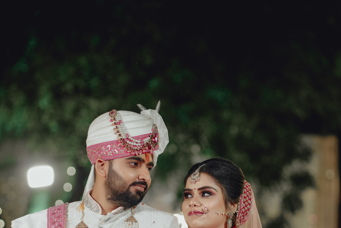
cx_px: 183
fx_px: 1459
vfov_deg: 8.9
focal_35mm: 154
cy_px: 202
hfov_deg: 13.3
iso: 2000
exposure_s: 1/800
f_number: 2.2
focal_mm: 85
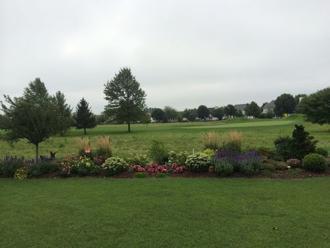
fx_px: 286
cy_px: 124
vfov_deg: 46.8
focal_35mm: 30
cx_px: 165
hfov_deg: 60.0
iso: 32
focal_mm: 4.12
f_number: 2.2
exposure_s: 1/1520
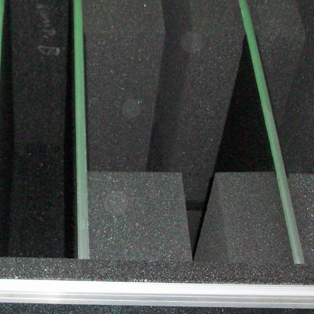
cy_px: 154
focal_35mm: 83
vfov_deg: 20.9
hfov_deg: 20.4
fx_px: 852
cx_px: 26
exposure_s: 1/60
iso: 160
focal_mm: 5.7
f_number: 2.8
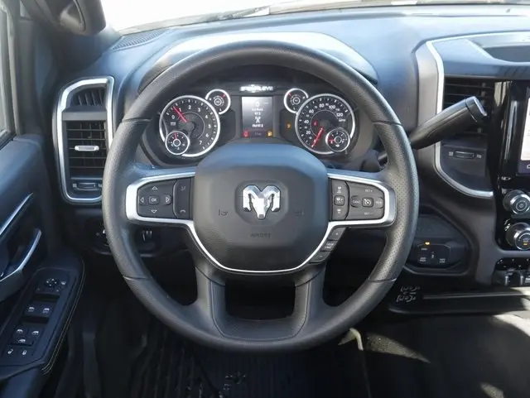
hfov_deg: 59.9
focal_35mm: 30
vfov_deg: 46.9
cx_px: 265
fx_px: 460
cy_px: 199
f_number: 5
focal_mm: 15
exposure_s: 1/60
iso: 640
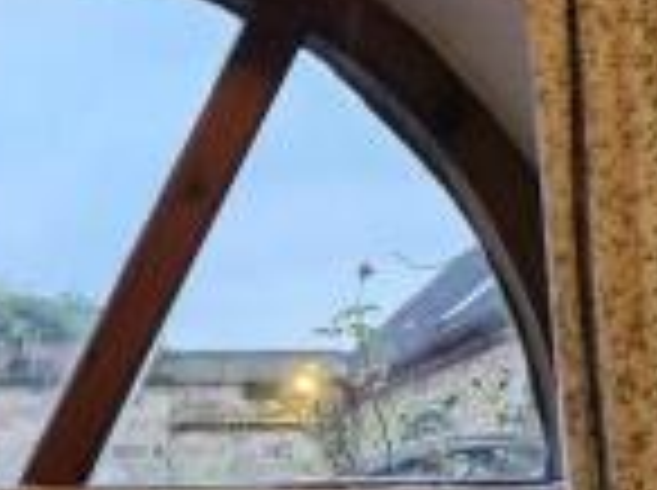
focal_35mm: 92
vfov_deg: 15.2
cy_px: 663
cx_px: -52
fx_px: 1743
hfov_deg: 20.4
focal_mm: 5.54
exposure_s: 1/100
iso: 250
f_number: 1.8
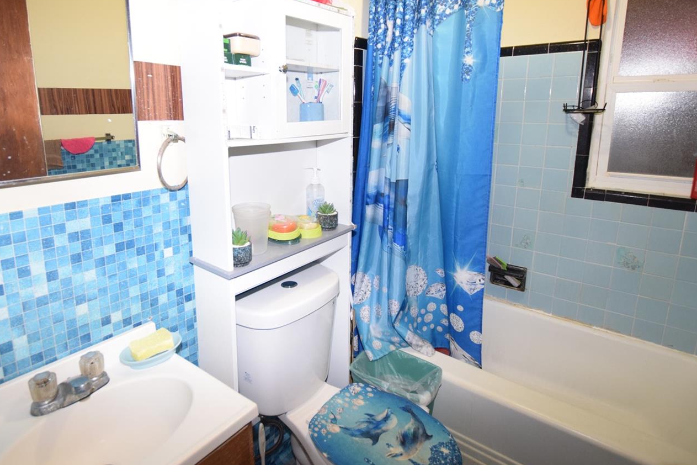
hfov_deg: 86.6
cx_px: 311
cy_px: 189
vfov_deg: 64.1
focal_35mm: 19
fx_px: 368
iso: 1000
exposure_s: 1/60
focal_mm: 10
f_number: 3.5
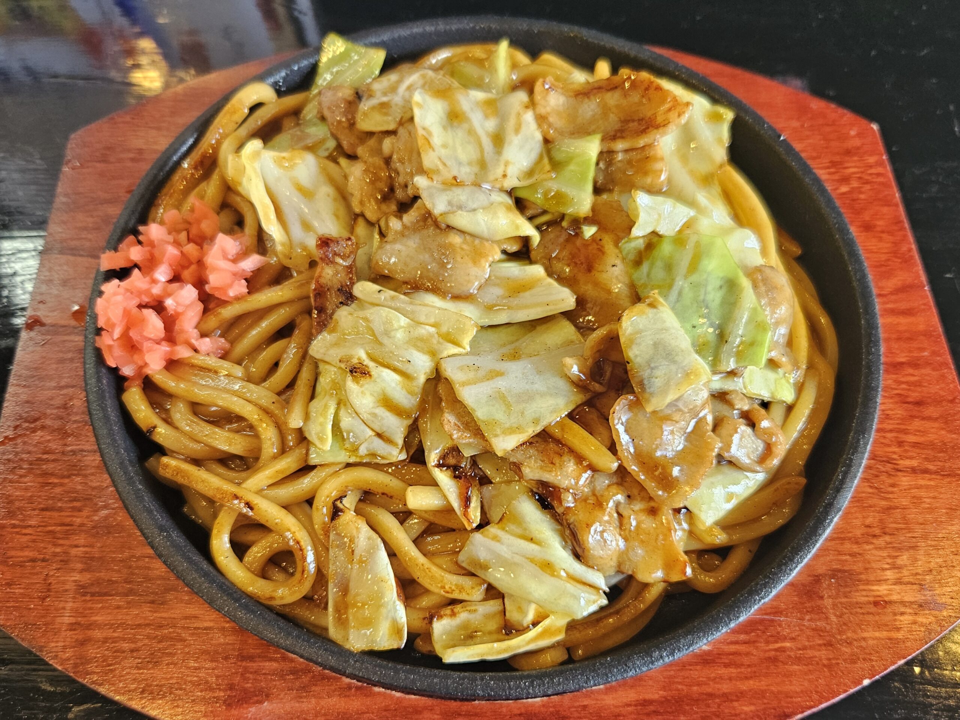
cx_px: 480
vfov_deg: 58.9
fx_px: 638
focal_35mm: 23
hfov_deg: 73.9
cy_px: 360
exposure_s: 1/101
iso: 160
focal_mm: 5.4
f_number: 1.8
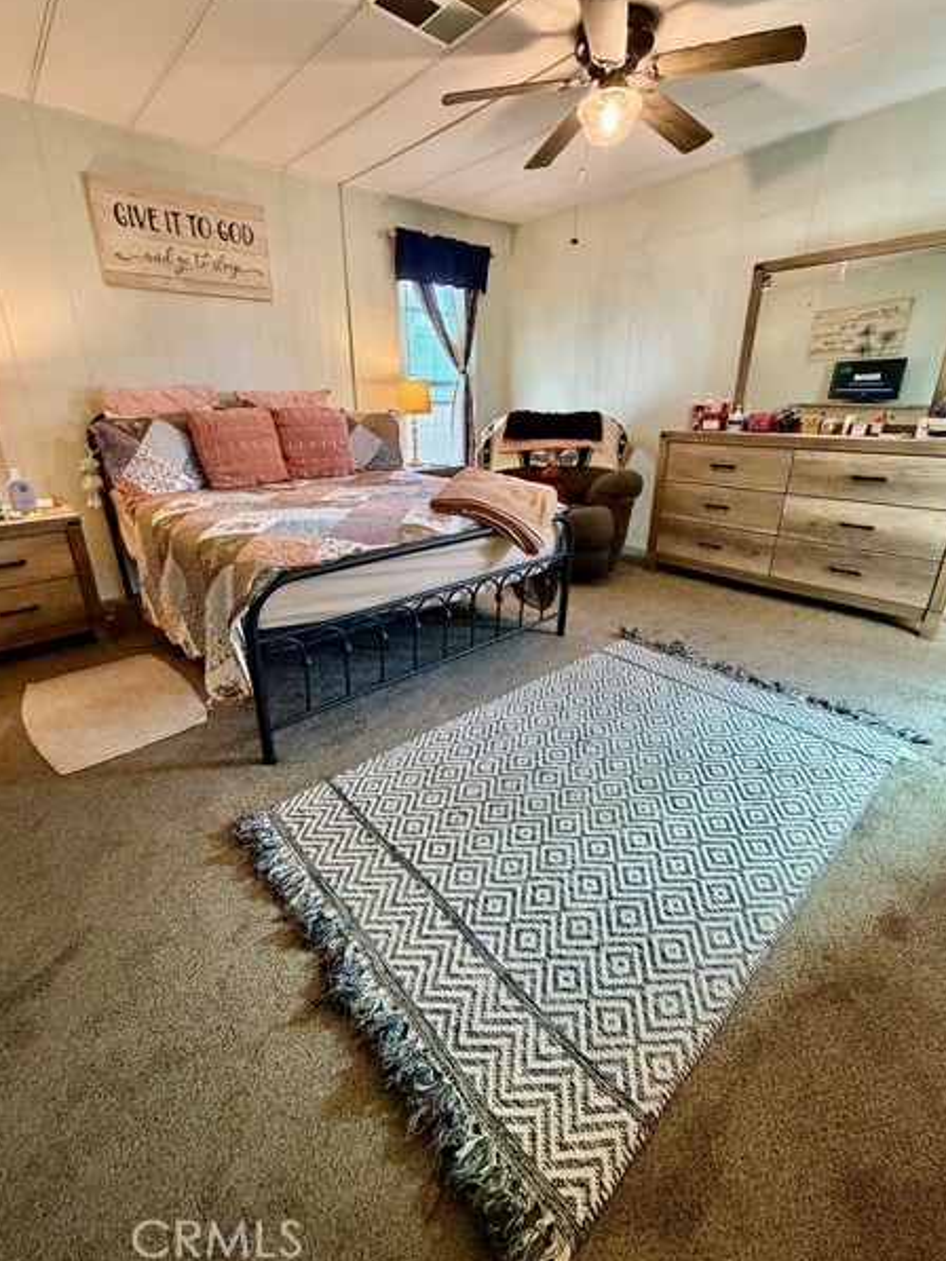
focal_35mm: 15
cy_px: 594
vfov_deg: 98.0
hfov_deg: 81.7
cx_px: 456
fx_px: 546
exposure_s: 1/60
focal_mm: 2.22
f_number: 2.2
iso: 500
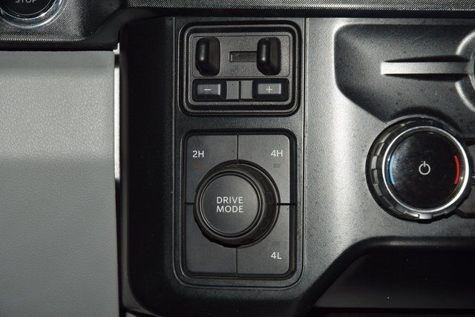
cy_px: 158
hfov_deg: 19.5
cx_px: 238
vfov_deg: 13.0
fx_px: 1386
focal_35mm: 105
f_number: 8
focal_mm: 70
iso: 100
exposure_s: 1/125
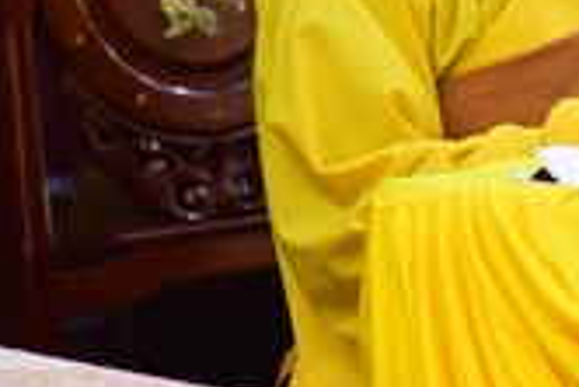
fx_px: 7566
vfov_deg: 2.9
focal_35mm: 470
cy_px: -237
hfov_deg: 4.3
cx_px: 959
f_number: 4
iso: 1600
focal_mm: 120
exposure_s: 1/50
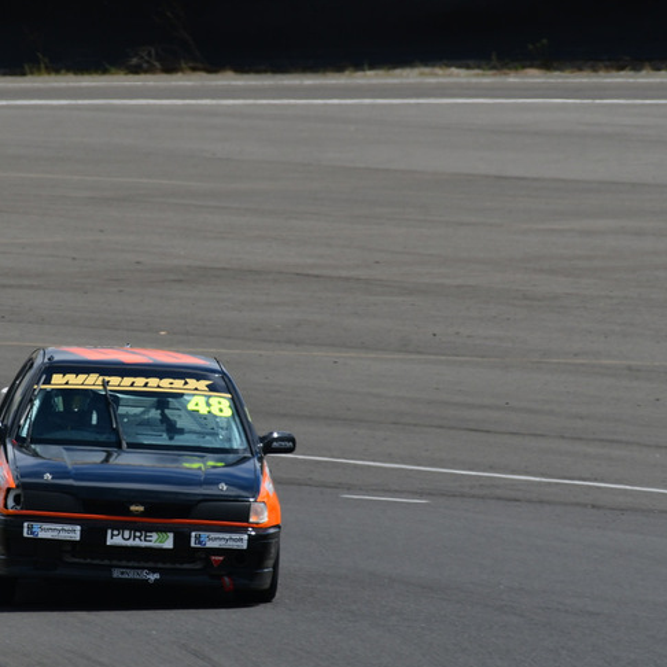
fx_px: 22868
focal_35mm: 1049
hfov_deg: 1.7
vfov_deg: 1.7
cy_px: 362
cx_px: 121
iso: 200
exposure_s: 1/640
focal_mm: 500
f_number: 10
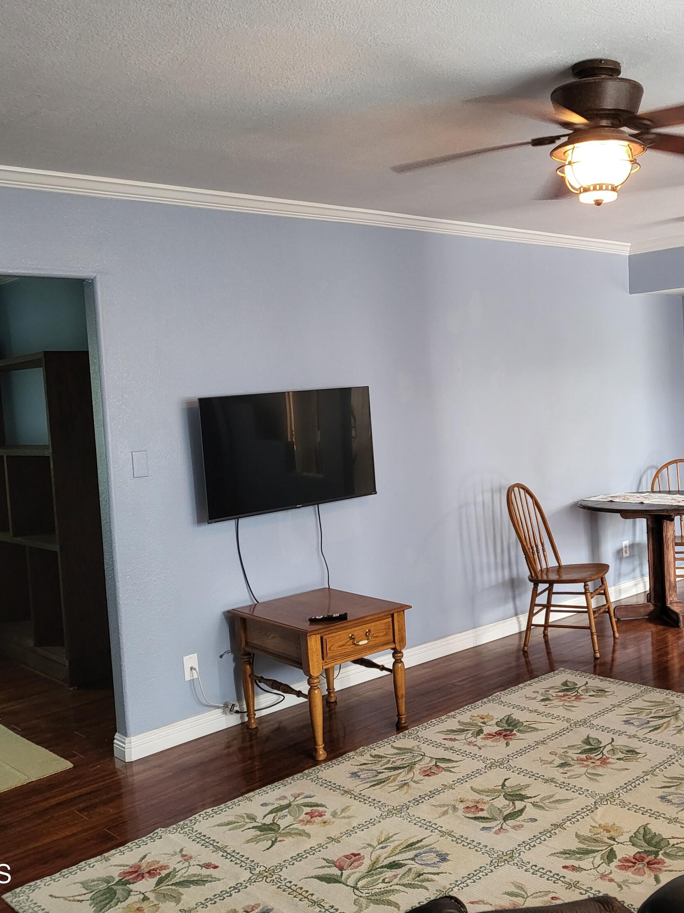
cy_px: 455
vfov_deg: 52.6
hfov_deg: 40.1
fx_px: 922
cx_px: 471
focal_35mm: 35
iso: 250
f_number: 1.8
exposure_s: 1/40
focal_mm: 4.25
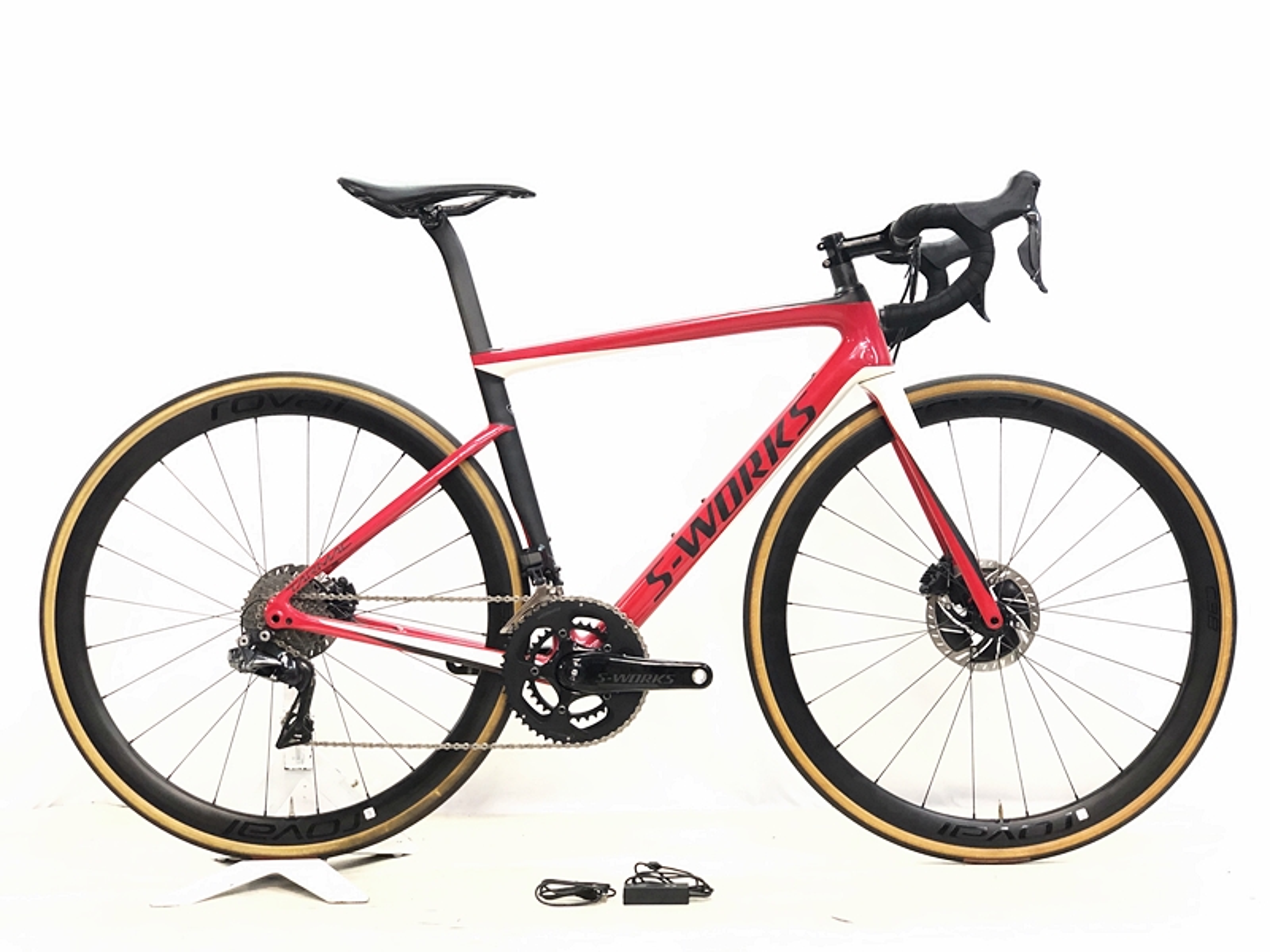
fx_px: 1908
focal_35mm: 52
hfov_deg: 36.8
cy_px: 476
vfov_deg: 28.0
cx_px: 635
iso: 125
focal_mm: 6
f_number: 2.4
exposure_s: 1/25
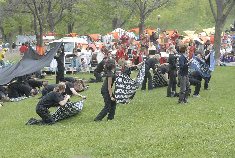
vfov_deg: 11.5
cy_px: 79
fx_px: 784
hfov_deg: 17.0
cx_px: 118
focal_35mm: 120
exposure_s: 1/320
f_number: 5.6
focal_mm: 80
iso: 400
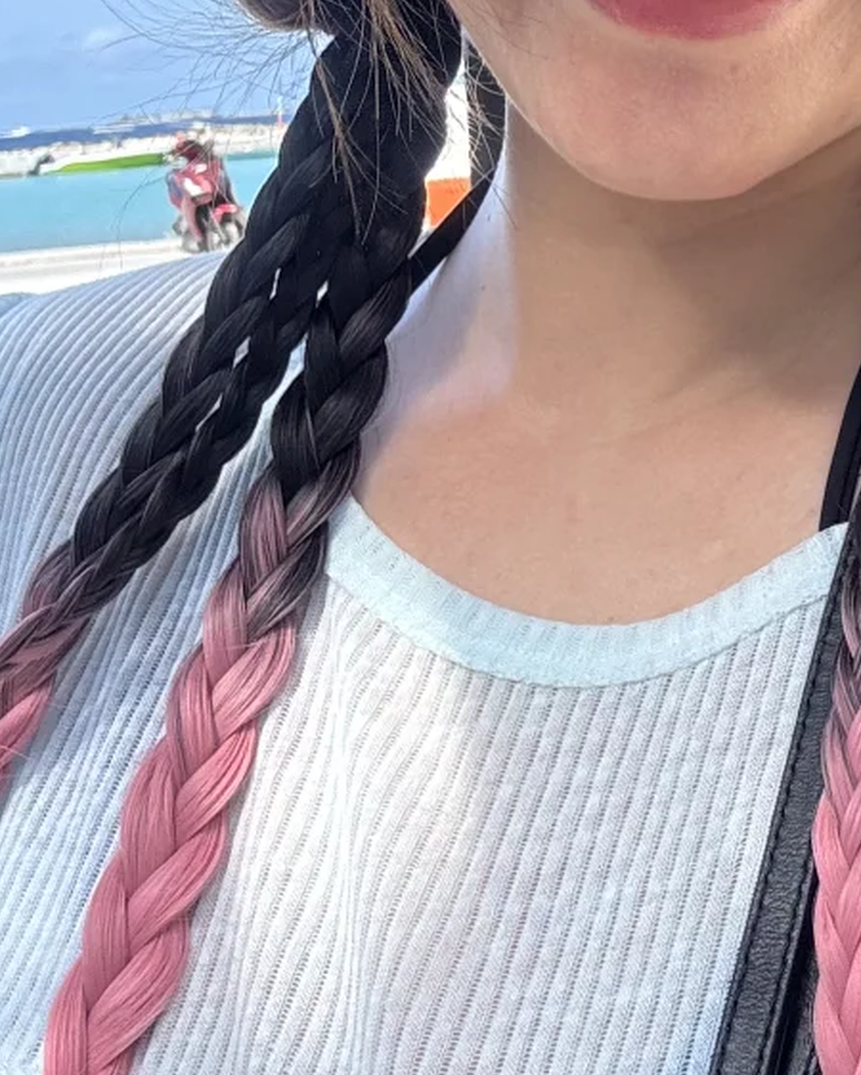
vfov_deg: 24.4
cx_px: 760
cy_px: 46
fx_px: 2388
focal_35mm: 75
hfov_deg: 20.1
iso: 25
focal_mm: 2.69
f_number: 1.9
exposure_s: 1/324
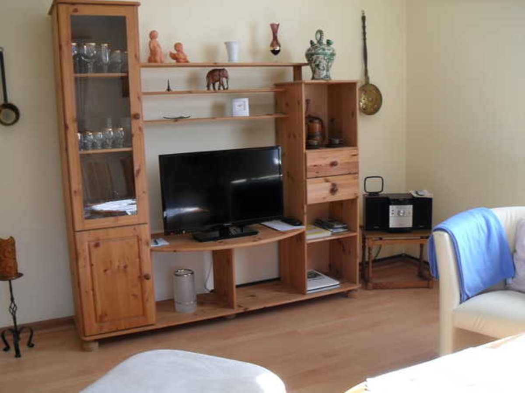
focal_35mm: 35
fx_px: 531
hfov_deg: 52.6
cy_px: 196
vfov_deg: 40.7
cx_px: 262
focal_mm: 6.2
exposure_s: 1/45
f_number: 2.8
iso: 100
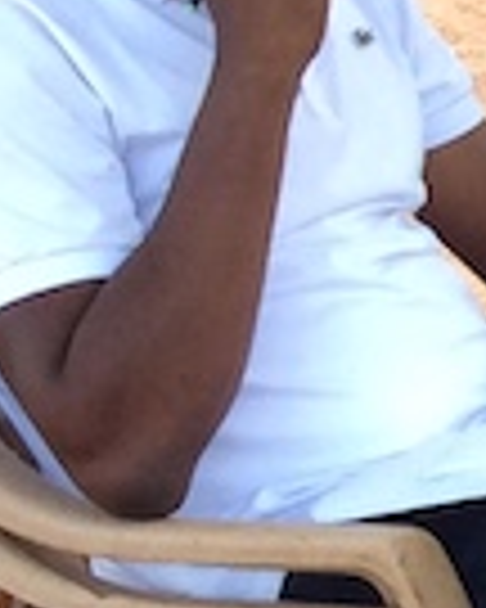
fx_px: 4153
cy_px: 399
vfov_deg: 8.4
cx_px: 1692
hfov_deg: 6.0
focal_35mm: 231
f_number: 2.4
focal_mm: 3.3
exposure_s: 1/259
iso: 32
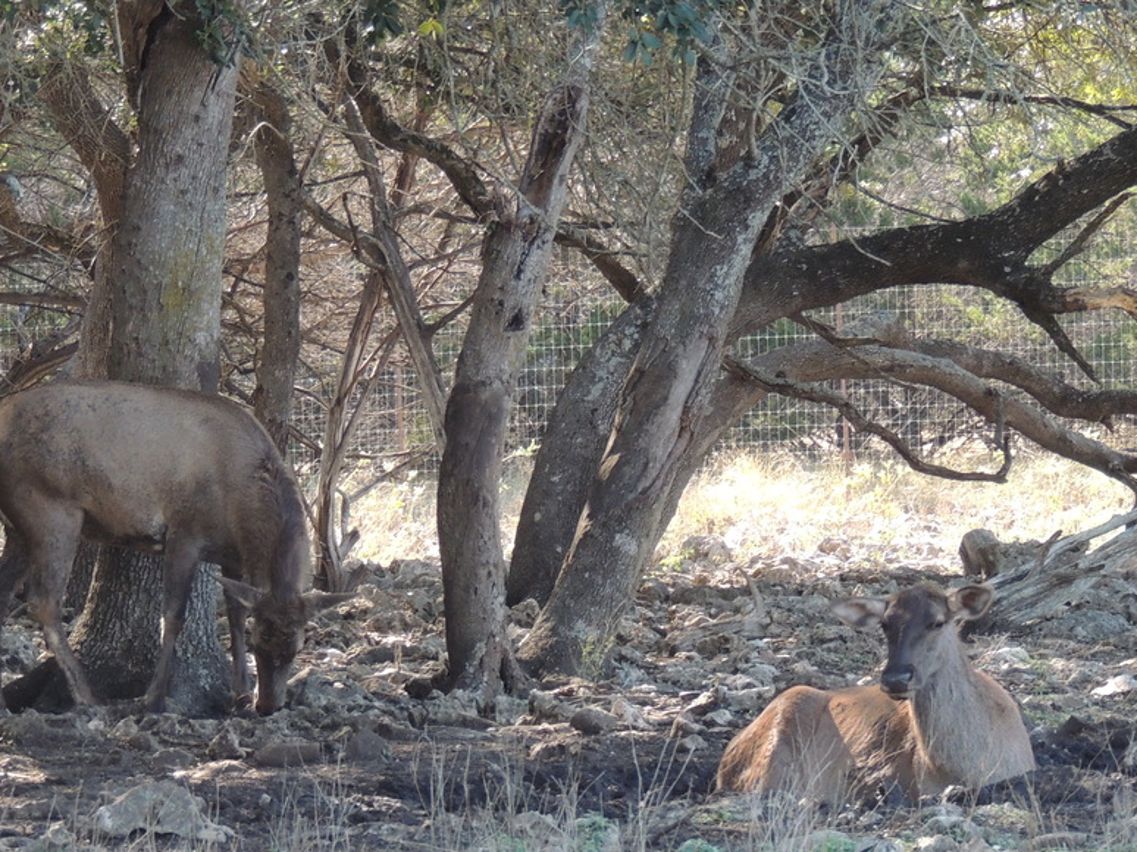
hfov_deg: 6.5
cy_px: 602
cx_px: 552
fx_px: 10048
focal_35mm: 306
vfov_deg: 4.9
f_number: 4.6
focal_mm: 33
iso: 250
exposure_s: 1/125
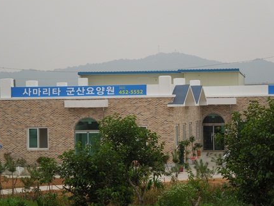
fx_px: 1013
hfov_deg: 15.4
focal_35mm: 128
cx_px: 131
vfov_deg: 11.6
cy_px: 107
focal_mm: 21.5
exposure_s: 1/125
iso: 100
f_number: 4.8
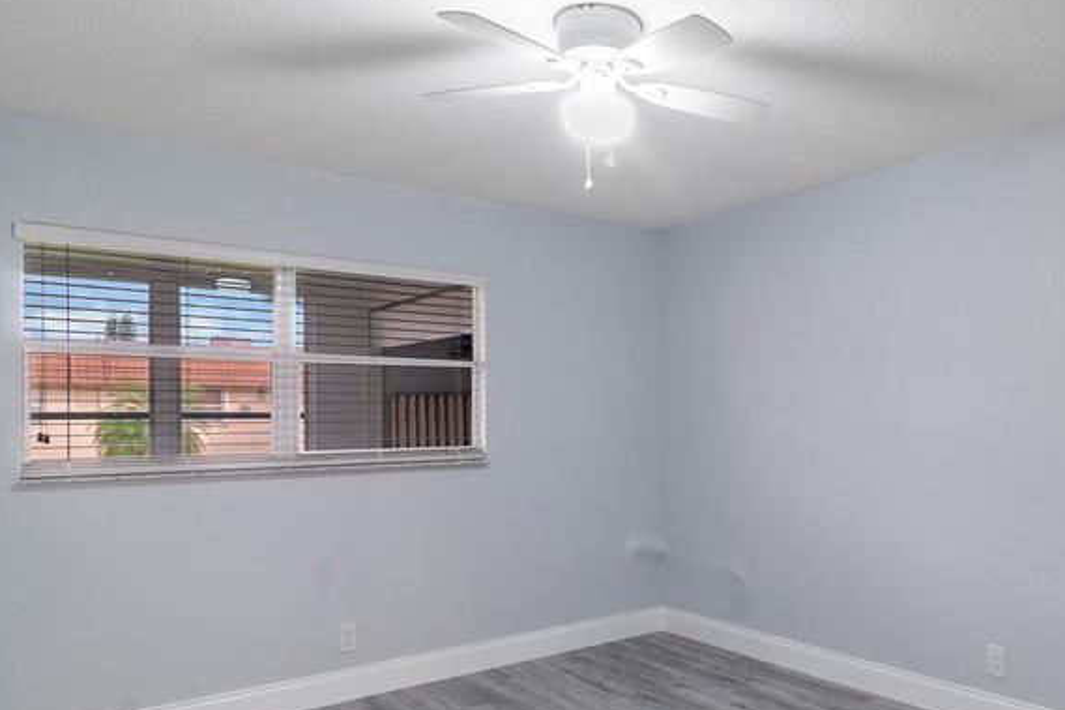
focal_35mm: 27
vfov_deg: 47.7
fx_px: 798
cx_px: 760
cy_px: 416
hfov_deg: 64.5
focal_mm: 10
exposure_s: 1/1.67
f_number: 11
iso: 160
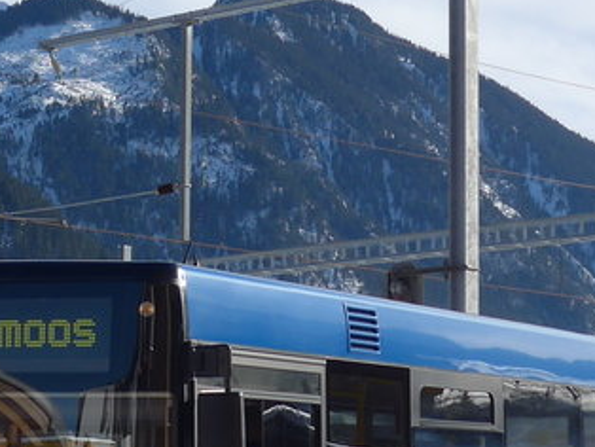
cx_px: 76
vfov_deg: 10.0
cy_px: 222
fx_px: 2563
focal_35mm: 149
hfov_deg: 13.1
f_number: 3.2
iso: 80
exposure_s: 1/1600
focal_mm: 8
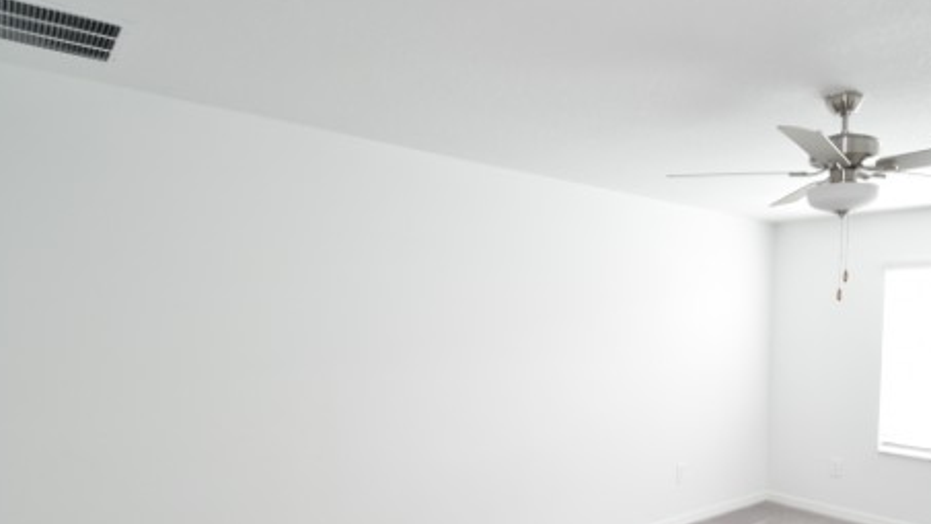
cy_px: 347
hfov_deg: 71.0
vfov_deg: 45.3
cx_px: 649
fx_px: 617
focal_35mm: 25
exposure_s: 1/30
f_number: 3.5
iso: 800
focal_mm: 10
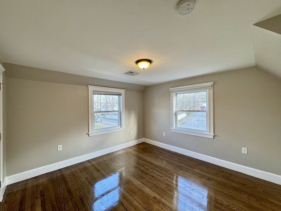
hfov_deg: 102.1
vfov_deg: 85.7
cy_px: 106
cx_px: 140
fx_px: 114
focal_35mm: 14
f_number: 2.2
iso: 200
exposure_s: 1/120
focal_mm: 2.22
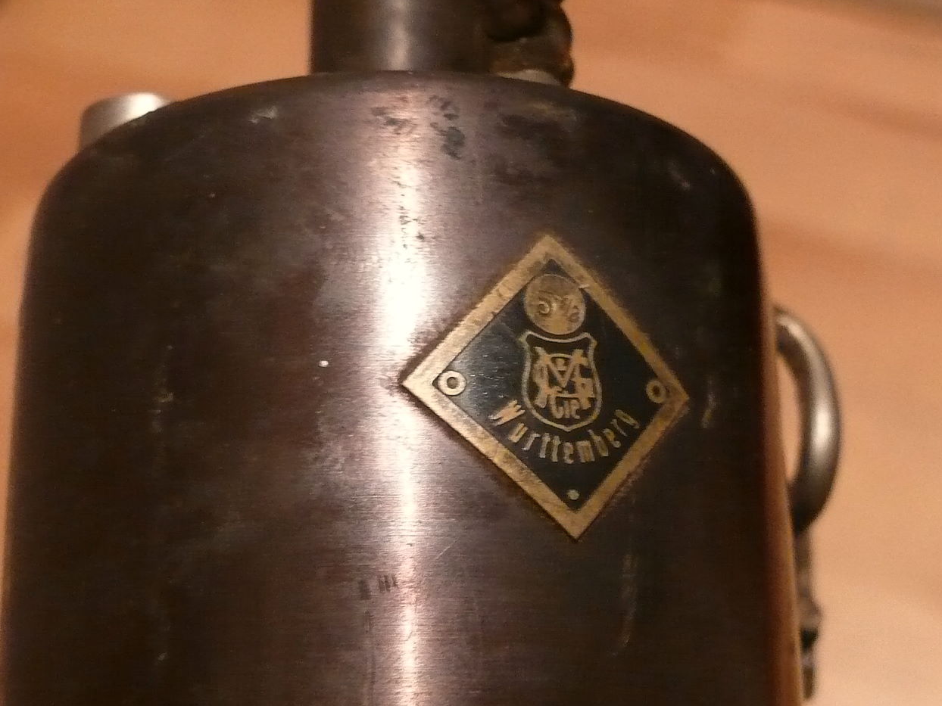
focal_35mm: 36
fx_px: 980
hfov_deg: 51.4
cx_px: 460
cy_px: 350
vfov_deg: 39.7
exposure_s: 1/20
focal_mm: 7.4
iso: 400
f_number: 2.8
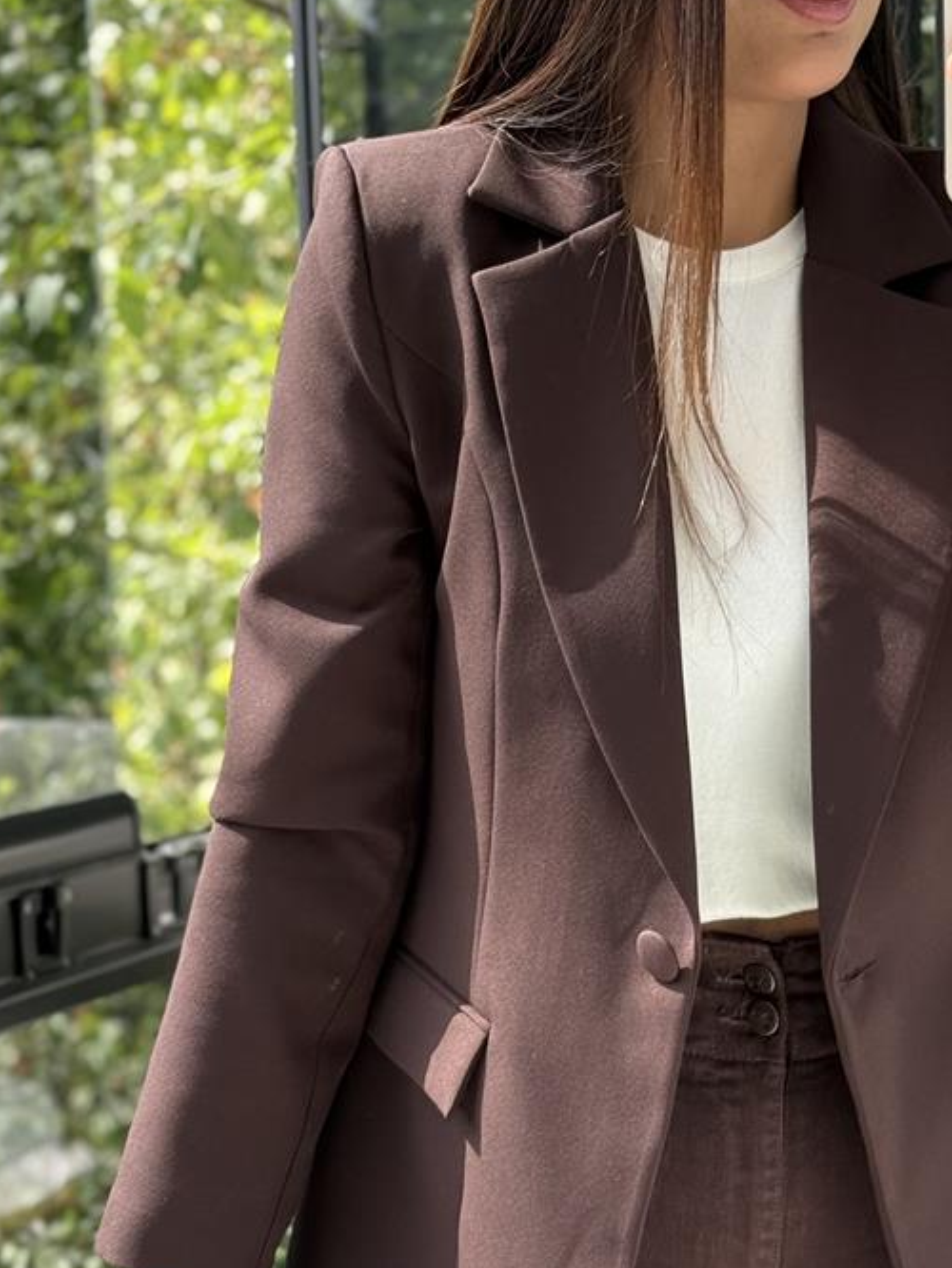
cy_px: 761
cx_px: 750
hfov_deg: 15.3
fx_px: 3518
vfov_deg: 20.4
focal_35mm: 96
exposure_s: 1/481
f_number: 1.78
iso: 80
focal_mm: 6.76
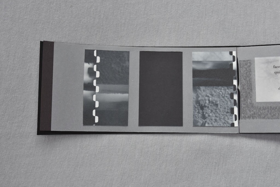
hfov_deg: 38.9
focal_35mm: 51
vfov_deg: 26.5
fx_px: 397
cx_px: 140
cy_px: 94
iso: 320
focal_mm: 34
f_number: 8
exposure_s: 1/60
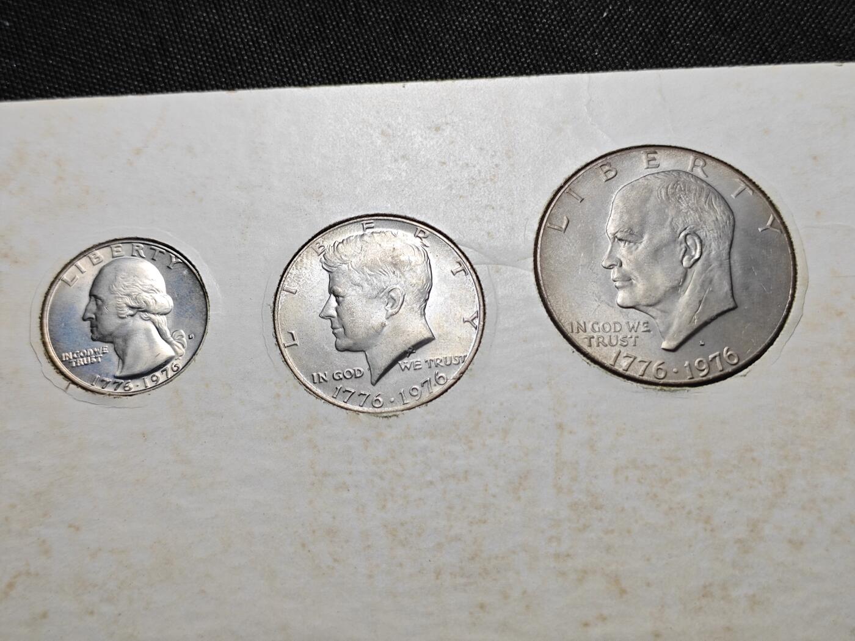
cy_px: 320
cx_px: 428
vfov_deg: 29.7
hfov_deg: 38.9
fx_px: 1210
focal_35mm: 49
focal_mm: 5.84
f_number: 1.6
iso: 80
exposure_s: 1/100
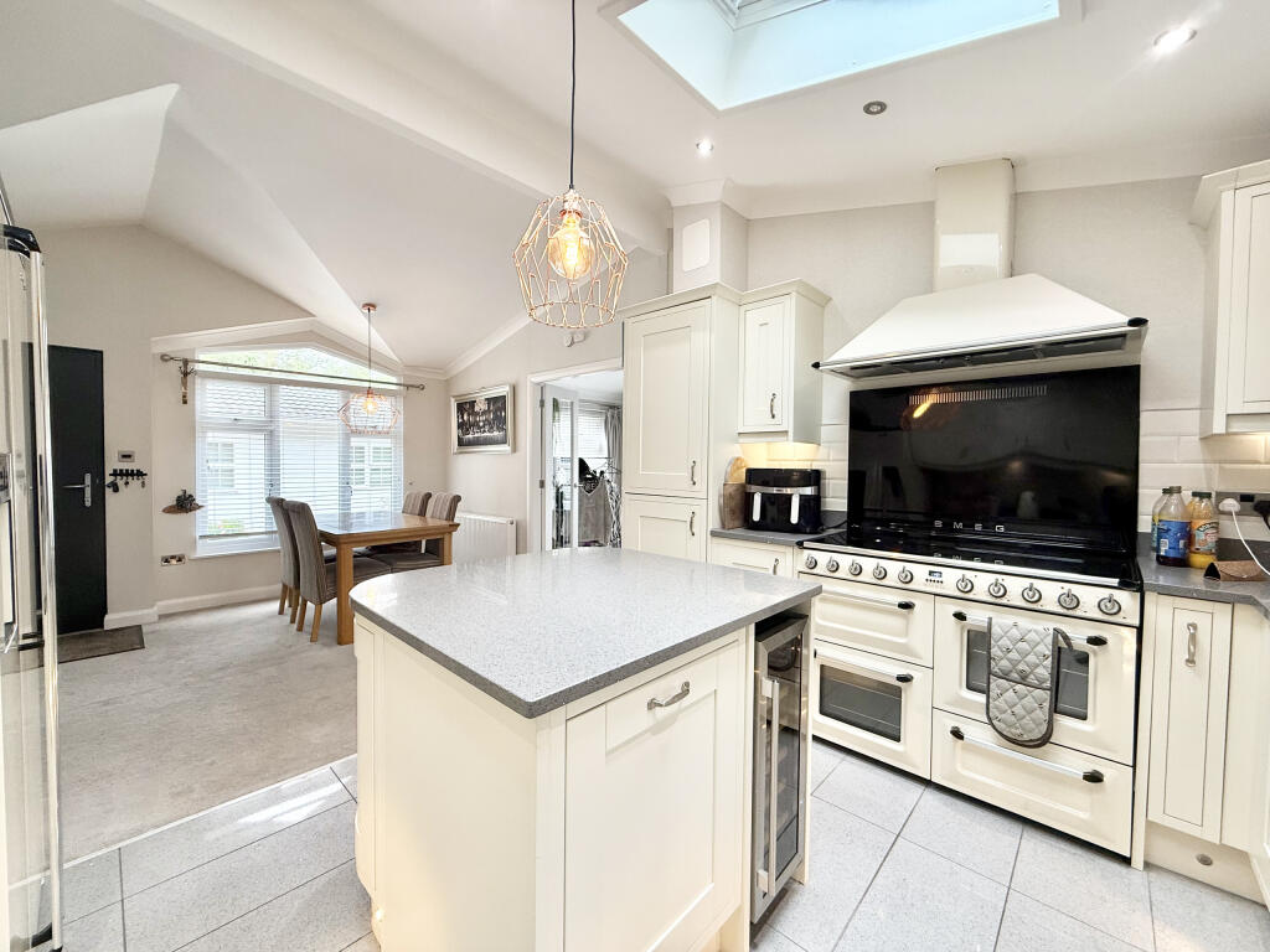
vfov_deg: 85.7
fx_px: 514
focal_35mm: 14
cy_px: 476
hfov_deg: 102.1
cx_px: 635
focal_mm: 2.22
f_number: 2.2
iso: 125
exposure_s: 1/99
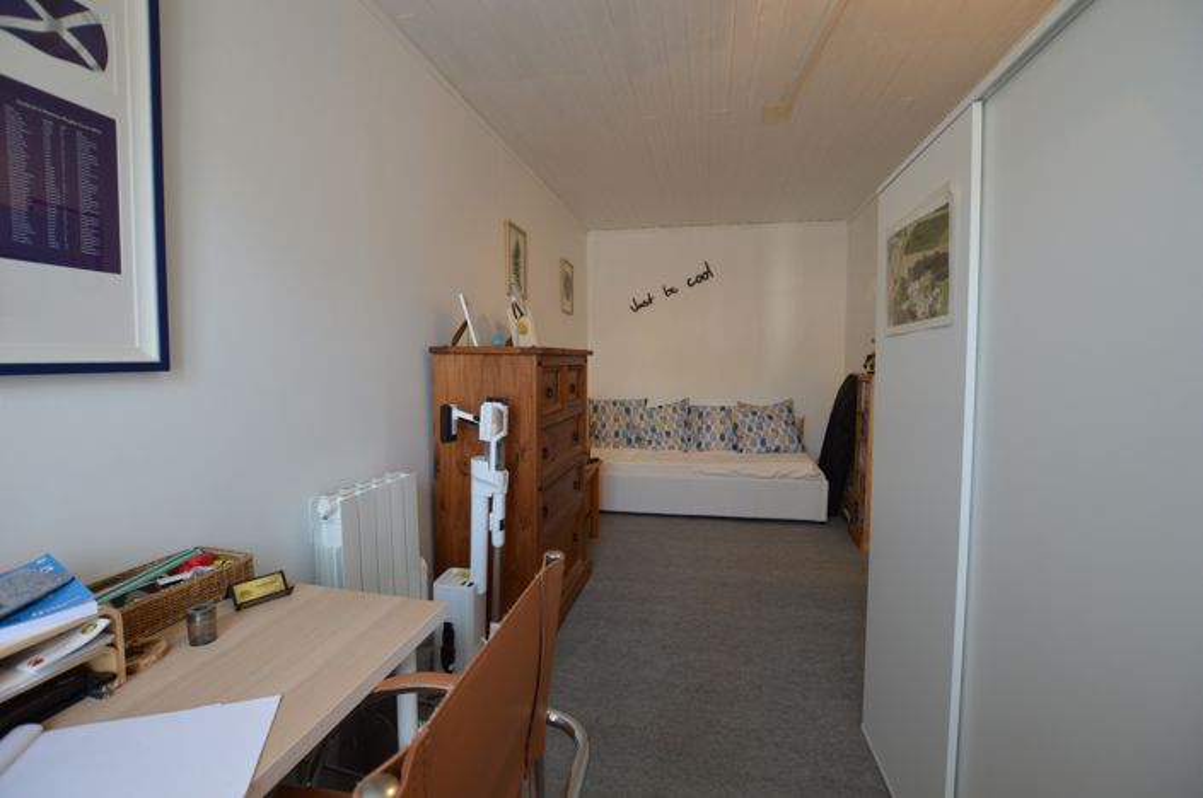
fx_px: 501
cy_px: 399
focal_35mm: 15
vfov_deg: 77.2
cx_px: 602
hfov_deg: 100.5
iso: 400
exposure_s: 1/60
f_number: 4
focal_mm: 10
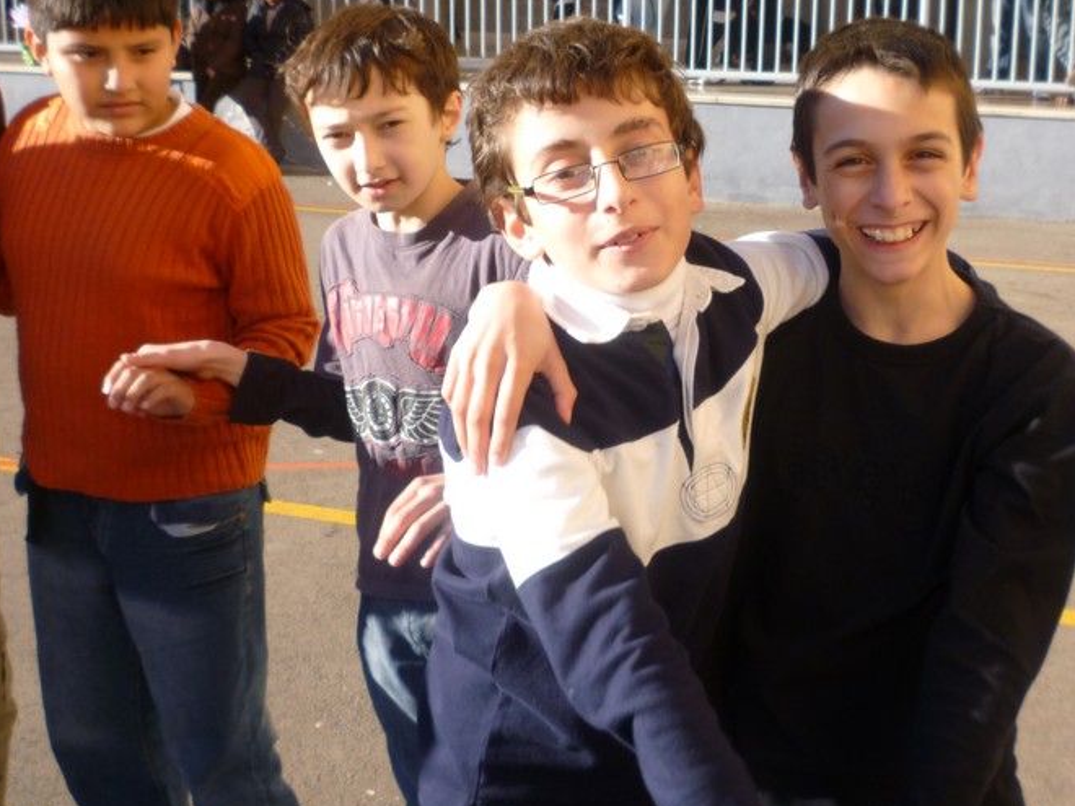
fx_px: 1397
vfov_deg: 32.1
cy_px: 332
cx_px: 686
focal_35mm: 45
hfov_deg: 41.7
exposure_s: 1/320
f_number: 3.3
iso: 80
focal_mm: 5.2
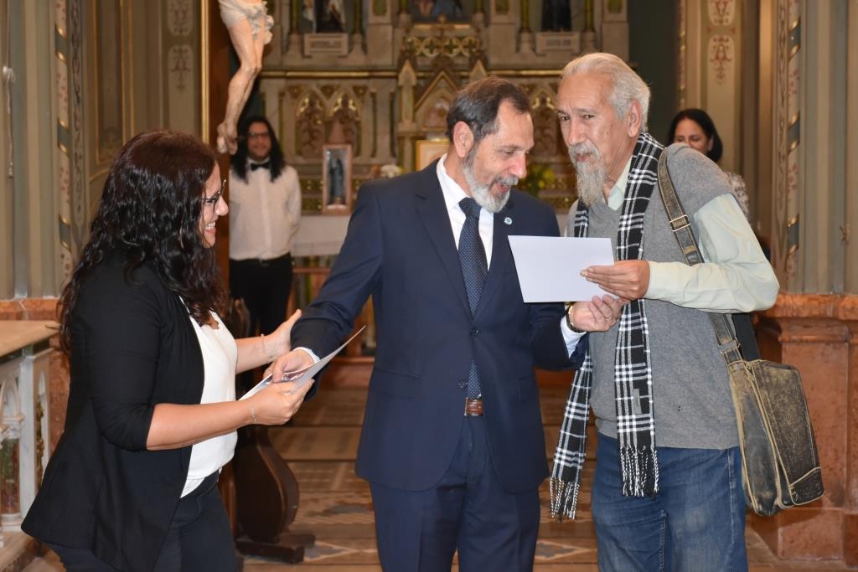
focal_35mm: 75
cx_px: 429
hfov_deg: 27.0
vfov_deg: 18.2
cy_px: 286
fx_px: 1788
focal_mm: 50
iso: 1250
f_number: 5.6
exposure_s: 1/60
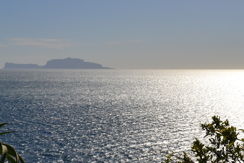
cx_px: 97
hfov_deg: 24.1
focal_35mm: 84
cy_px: 21
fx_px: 570
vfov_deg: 16.1
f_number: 11
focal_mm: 25
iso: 100
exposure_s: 1/500
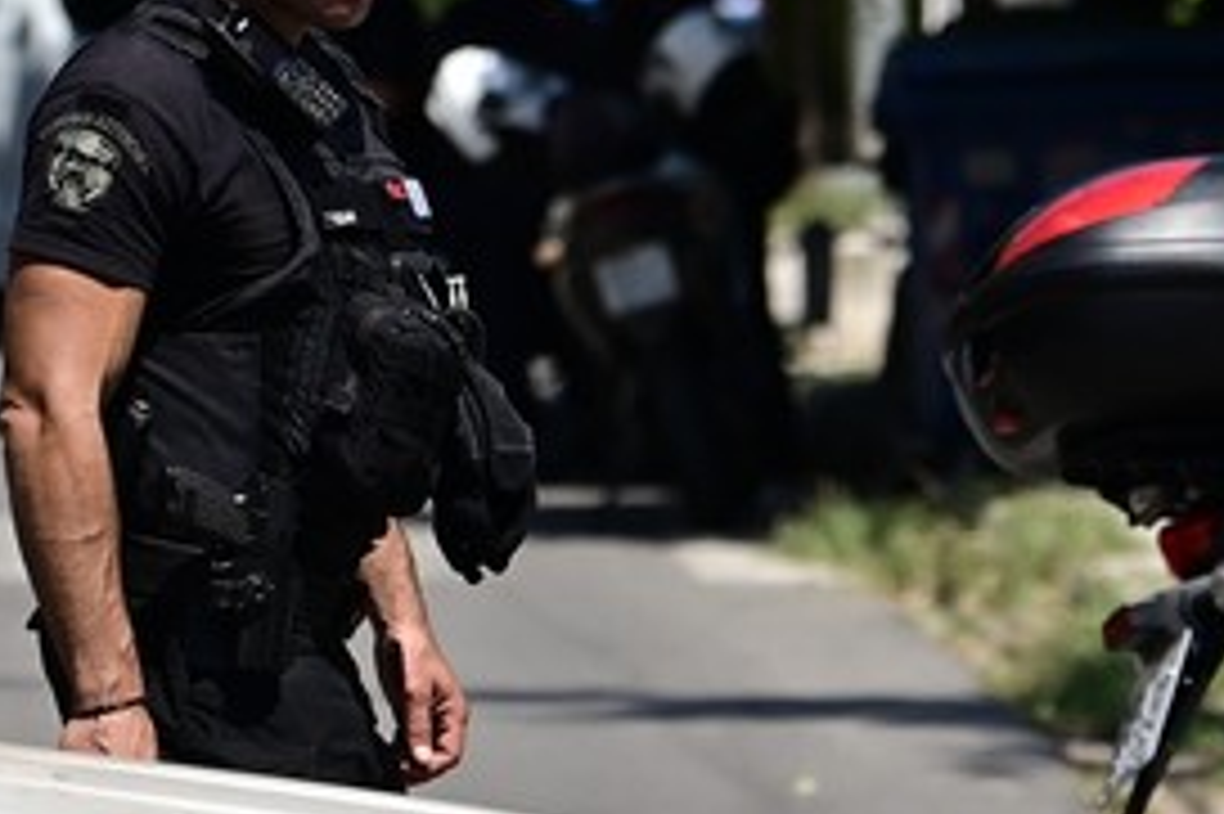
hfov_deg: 3.9
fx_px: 17974
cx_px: 130
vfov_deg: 2.6
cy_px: 243
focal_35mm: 529
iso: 250
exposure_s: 1/4000
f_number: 4.5
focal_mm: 120
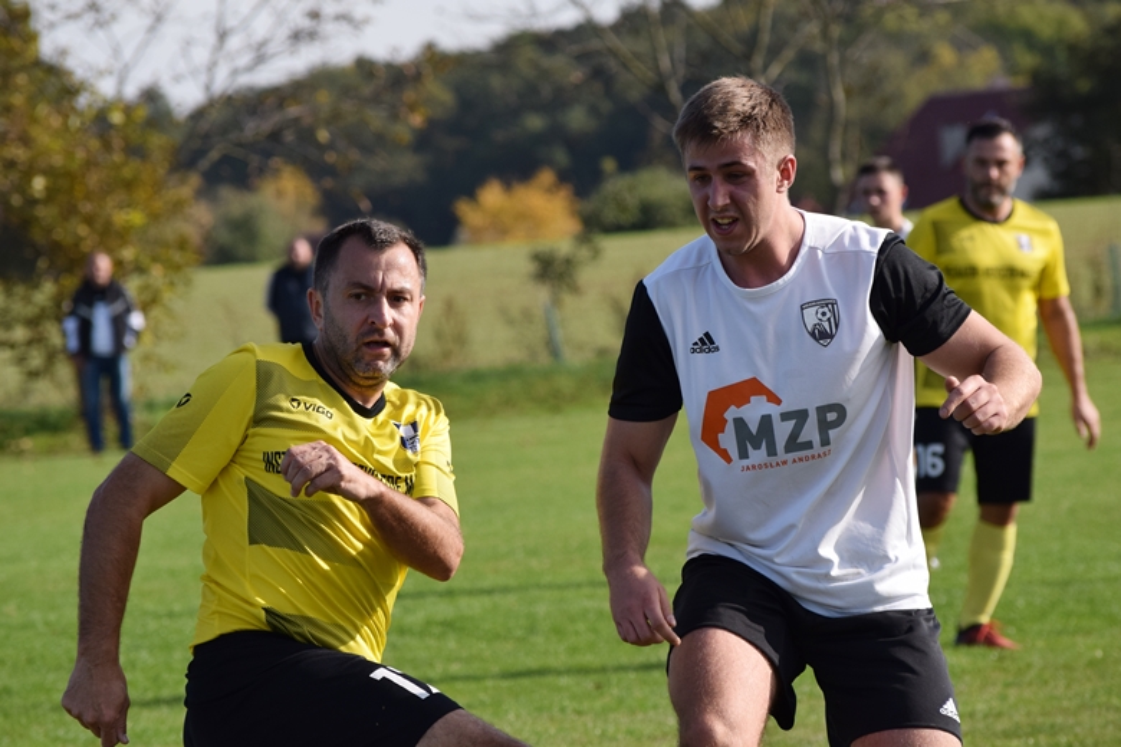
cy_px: 374
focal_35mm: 225
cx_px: 560
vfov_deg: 6.1
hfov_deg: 9.1
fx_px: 7006
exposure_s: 1/1600
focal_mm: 150
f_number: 6.3
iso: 400
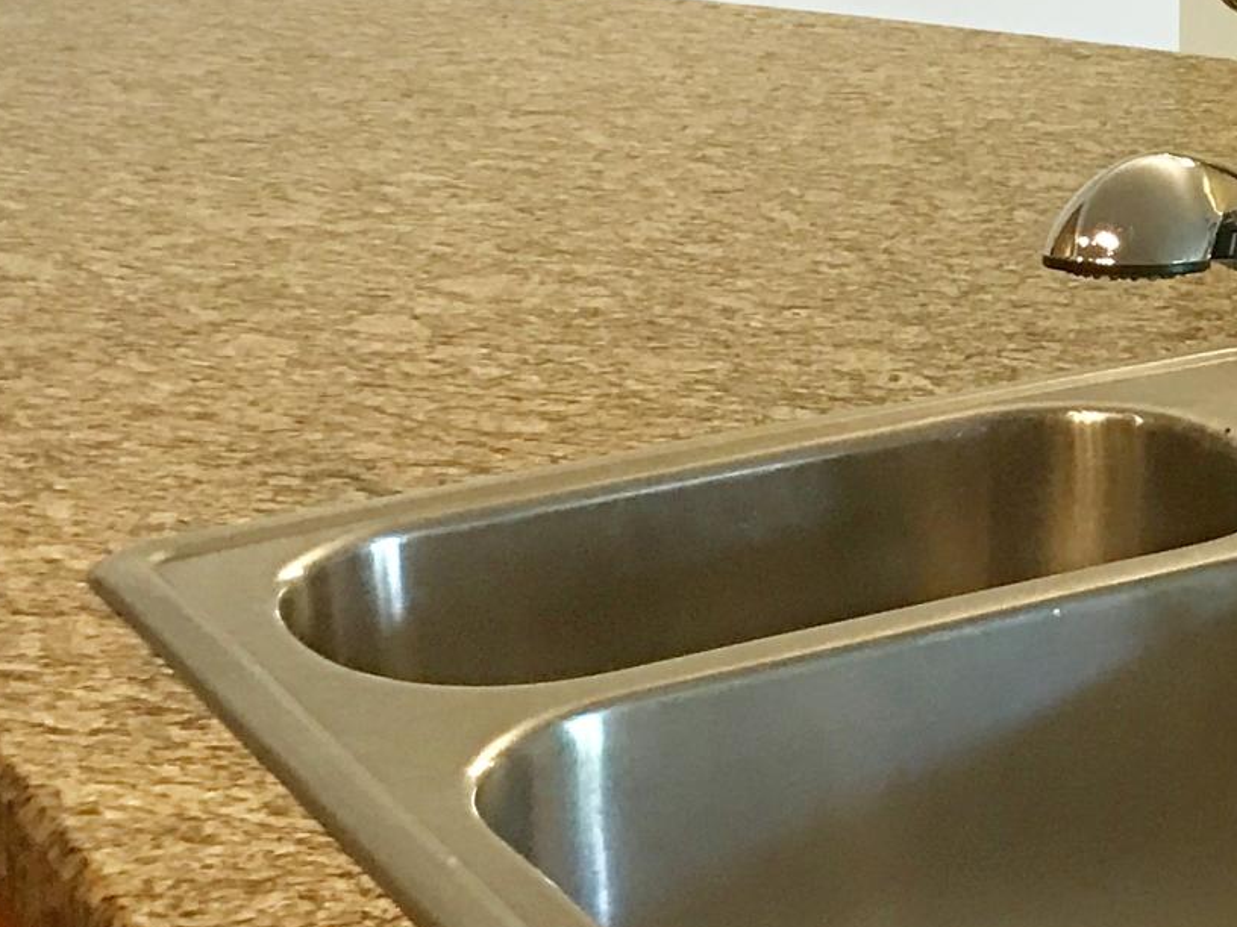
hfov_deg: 18.1
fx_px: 3681
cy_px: -254
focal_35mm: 103
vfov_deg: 13.9
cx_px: 1502
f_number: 1.8
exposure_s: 1/24
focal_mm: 3.99
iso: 40
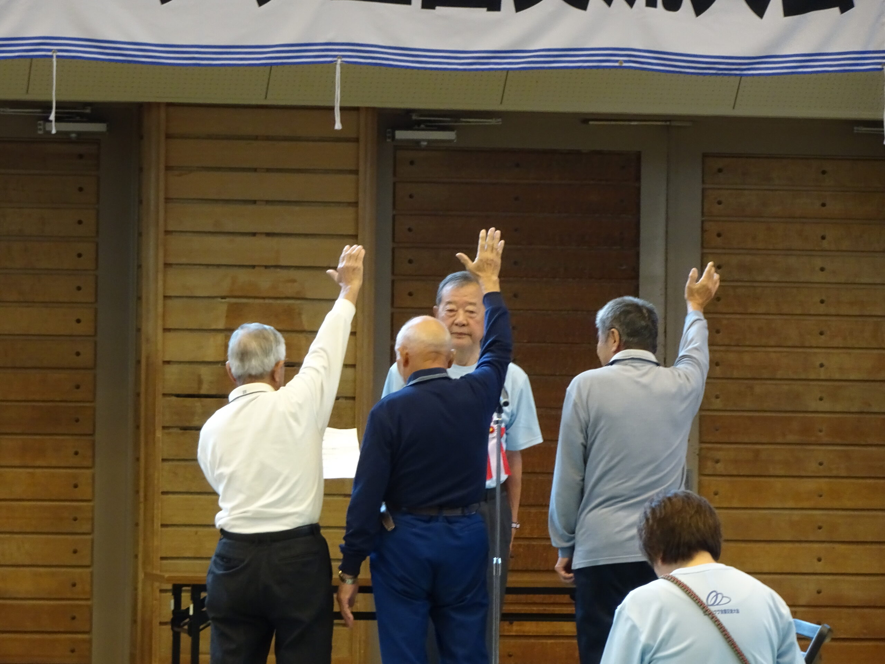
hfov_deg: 7.8
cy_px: 332
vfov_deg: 5.9
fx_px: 6494
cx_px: 442
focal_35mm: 254
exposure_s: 1/60
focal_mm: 43.45
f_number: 6.3
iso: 800
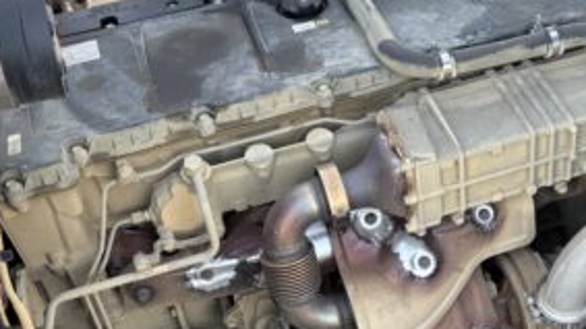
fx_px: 932
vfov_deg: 20.0
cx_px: 466
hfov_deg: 33.9
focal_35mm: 60
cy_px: 170
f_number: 1.6
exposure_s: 1/95
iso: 125
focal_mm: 5.96
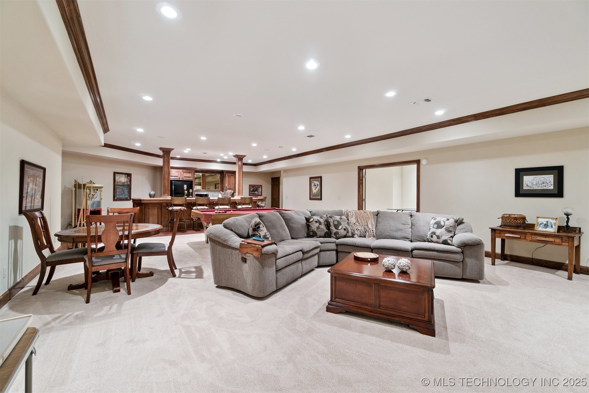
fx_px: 245
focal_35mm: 15
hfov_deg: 100.4
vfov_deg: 77.3
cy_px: 196
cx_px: 294
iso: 200
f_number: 6.3
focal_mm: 10
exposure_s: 1/8
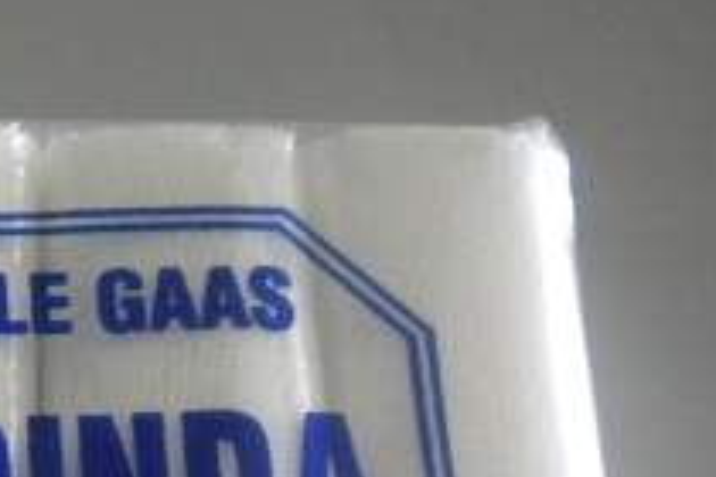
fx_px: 2068
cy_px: 562
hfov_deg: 18.6
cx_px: -153
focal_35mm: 104
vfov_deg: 12.9
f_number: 3.1
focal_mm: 6.3
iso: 400
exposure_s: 1/38.1
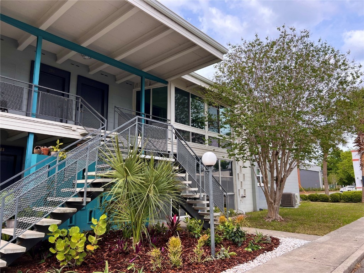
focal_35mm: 26
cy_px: 136
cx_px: 182
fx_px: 273
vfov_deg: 53.1
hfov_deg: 67.3
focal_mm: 5.7
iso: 50
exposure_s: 1/957
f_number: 1.5
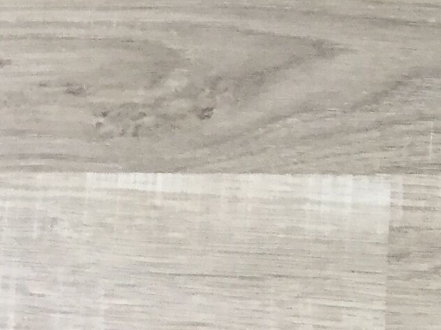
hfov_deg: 11.7
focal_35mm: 161
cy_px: -426
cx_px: 695
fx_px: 2051
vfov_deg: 8.5
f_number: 2.4
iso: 64
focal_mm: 3.3
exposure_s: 1/33
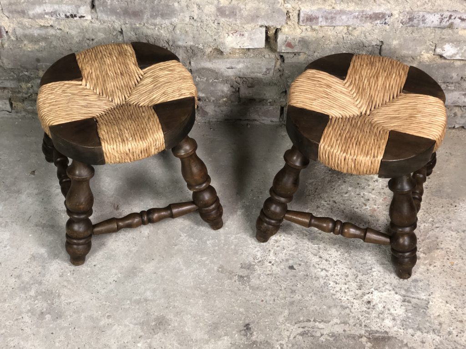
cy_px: 174
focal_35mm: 52
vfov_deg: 28.0
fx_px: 700
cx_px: 233
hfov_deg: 36.8
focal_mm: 6
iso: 125
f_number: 2.4
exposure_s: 1/33
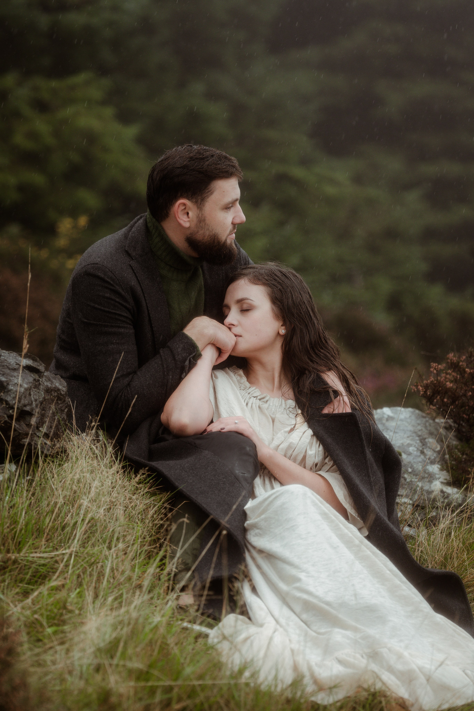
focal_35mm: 135
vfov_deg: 15.2
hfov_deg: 10.2
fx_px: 2666
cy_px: 356
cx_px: 237
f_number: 4
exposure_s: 1/500
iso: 500
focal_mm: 135
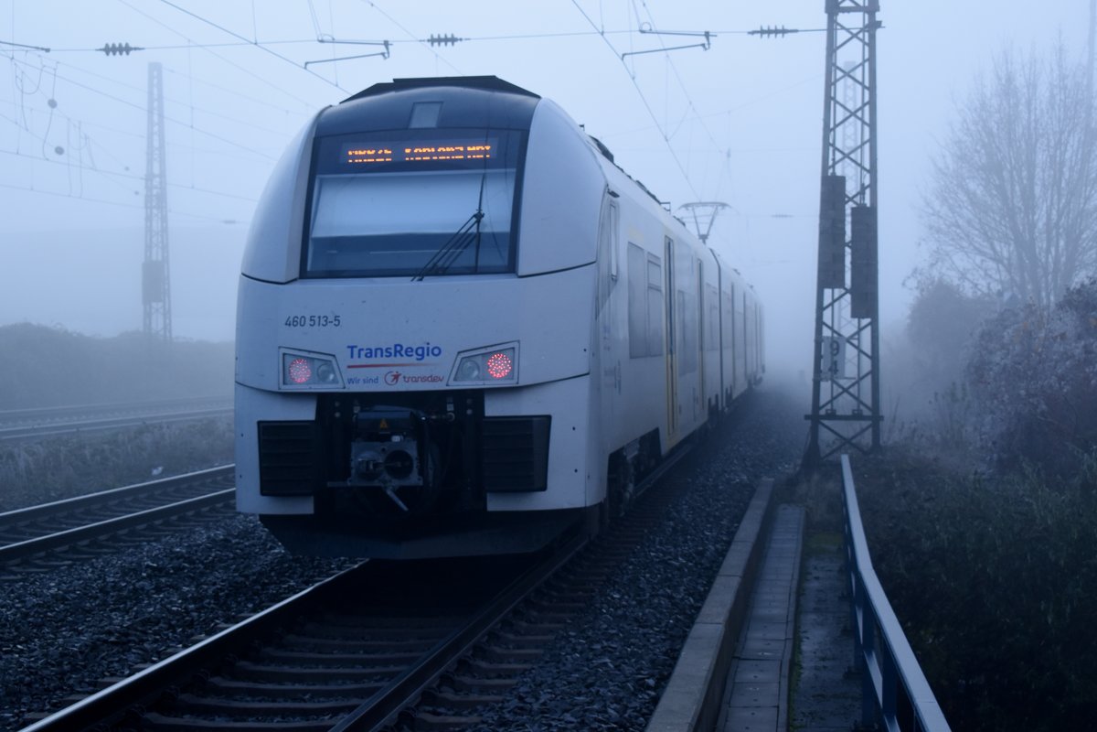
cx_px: 548
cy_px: 366
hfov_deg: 29.2
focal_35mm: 69
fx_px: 2102
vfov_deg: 19.7
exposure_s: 1/640
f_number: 6.3
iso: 640
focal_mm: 46
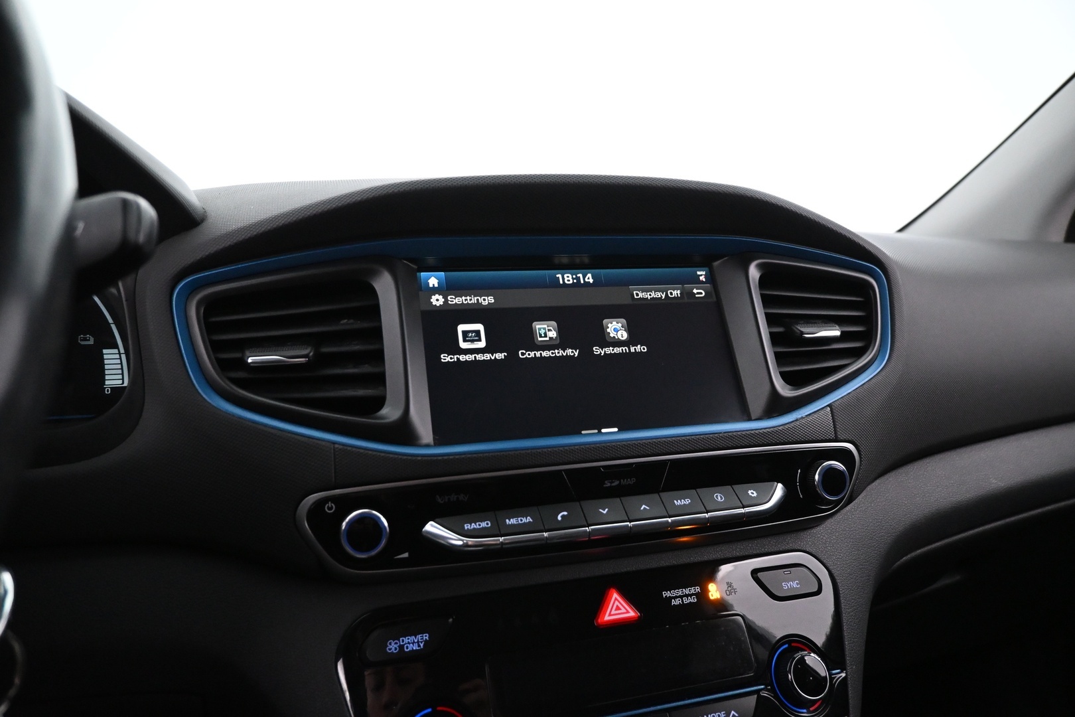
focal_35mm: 24
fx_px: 717
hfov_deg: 73.7
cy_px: 358
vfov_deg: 53.1
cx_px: 538
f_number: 3.5
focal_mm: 16
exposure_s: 1/50
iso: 4000
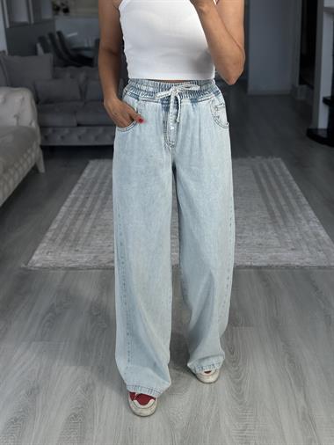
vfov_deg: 39.6
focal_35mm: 48
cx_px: 167
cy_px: 222
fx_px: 617
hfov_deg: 30.3
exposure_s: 1/196
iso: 80
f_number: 1.78
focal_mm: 6.86
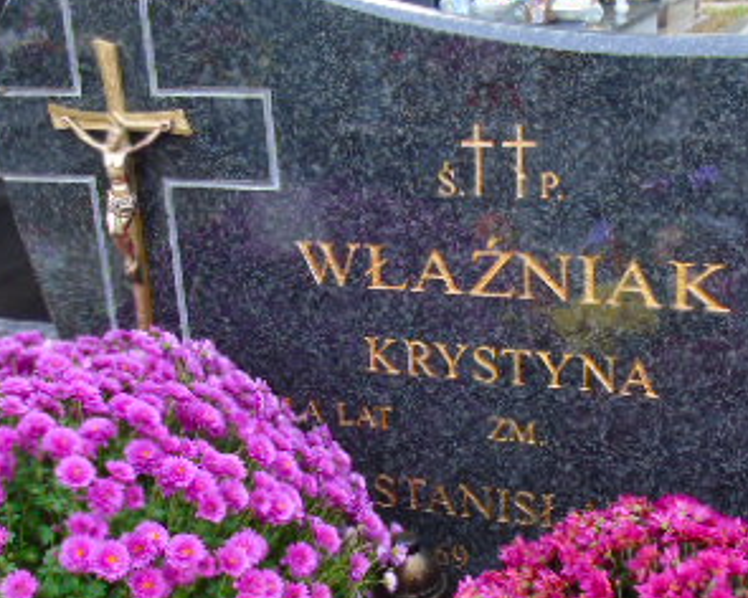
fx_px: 1173
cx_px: 454
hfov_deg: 35.2
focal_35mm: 53
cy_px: 390
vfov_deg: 28.5
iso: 80
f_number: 3.4
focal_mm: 4.4
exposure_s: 1/30
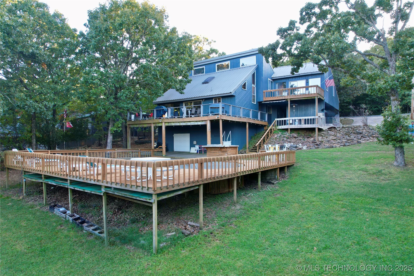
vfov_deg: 57.2
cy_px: 138
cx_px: 207
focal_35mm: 22
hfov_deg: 78.6
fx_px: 253
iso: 100
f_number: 2.8
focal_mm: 8.38
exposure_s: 1/100
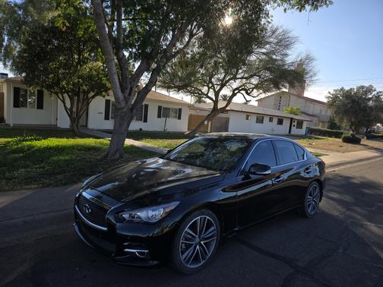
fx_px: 254
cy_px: 144
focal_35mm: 23
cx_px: 192
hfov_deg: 73.9
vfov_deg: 58.9
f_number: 1.7
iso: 12
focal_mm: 6.3
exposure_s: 1/440
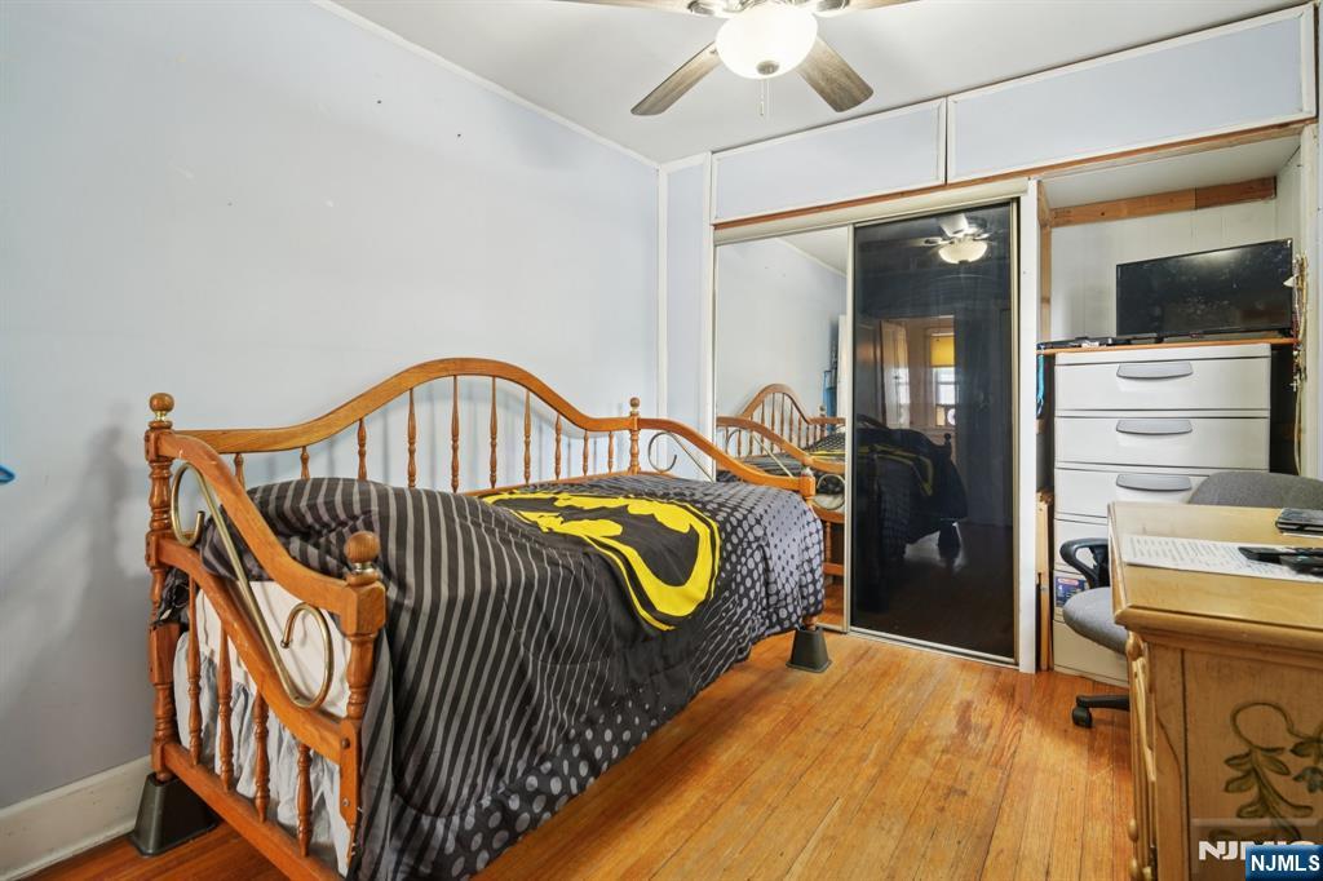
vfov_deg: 73.7
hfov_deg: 96.8
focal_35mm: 16
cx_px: 662
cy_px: 440
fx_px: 588
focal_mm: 16
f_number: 8
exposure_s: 1
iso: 400
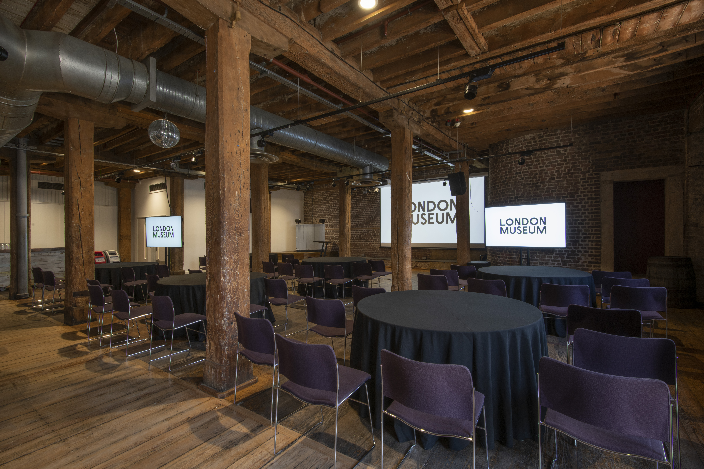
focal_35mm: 16
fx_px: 313
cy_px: 234
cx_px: 352
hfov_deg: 96.7
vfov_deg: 73.7
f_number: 16
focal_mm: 16
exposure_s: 2
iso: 125
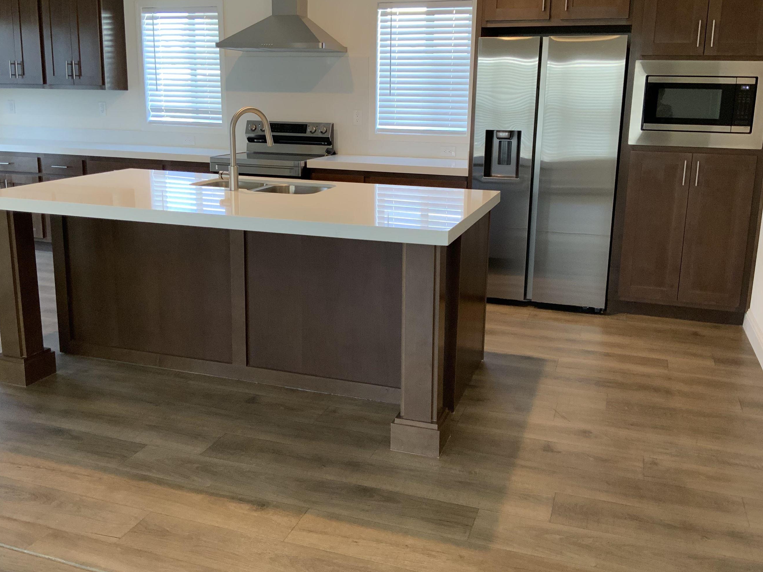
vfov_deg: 41.7
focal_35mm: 34
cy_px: 249
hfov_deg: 54.0
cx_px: 381
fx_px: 749
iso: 125
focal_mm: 3
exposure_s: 1/60
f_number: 1.8
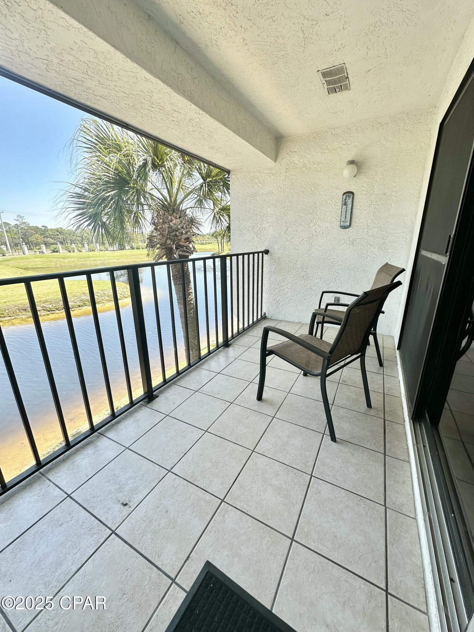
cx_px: 237
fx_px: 256
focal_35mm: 14
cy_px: 316
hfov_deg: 85.7
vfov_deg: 102.1
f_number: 2.2
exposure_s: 1/319
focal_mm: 2.22
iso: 40
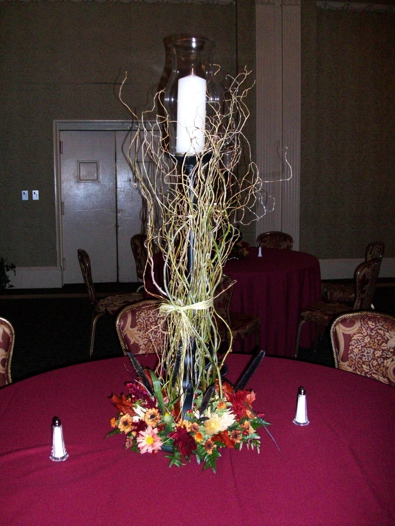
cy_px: 263
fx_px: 517
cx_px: 198
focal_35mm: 34
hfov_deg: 41.8
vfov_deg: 54.0
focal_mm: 5.7
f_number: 2.8
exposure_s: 1/60
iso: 320
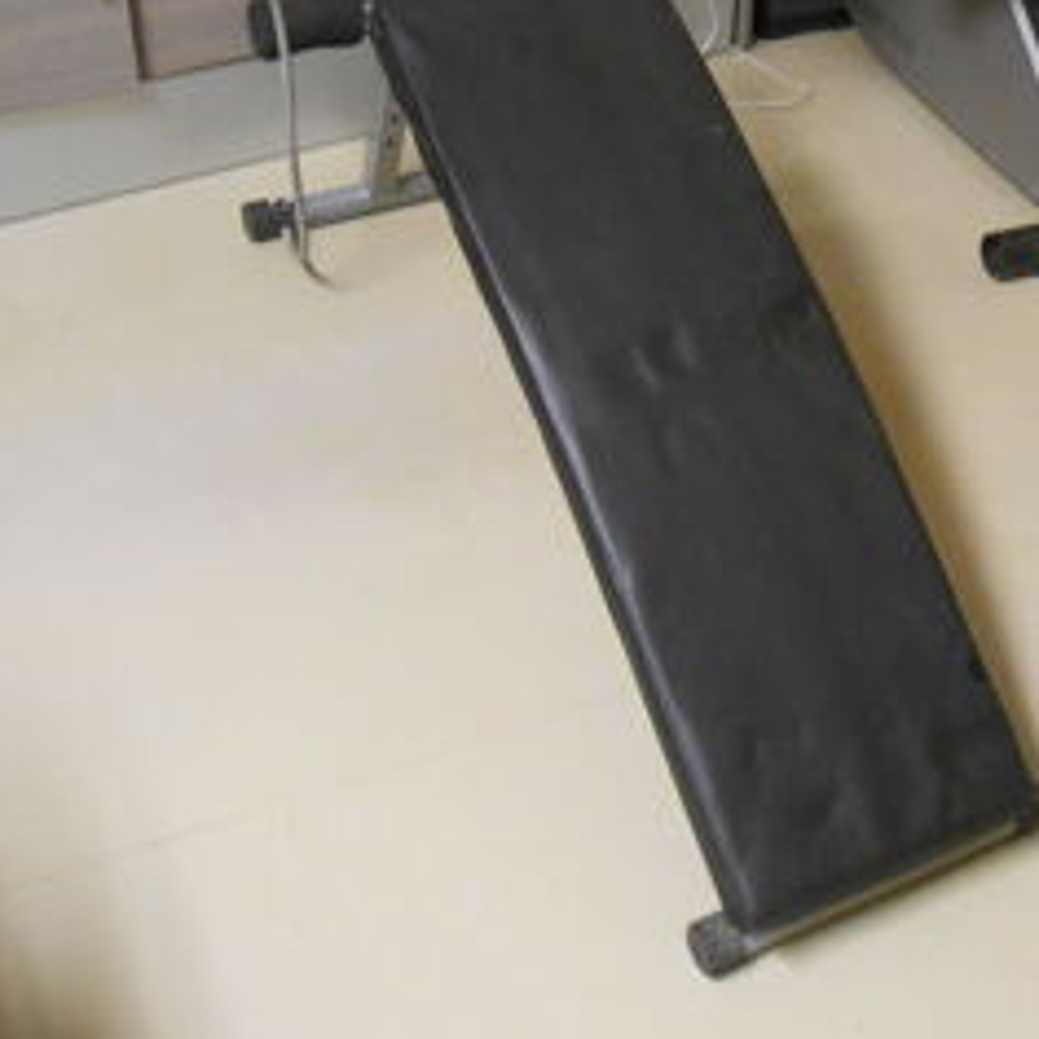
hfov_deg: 31.0
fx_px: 1834
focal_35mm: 54
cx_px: 792
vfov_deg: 31.3
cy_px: 330
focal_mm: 5.3
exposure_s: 1/8
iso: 400
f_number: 3.8
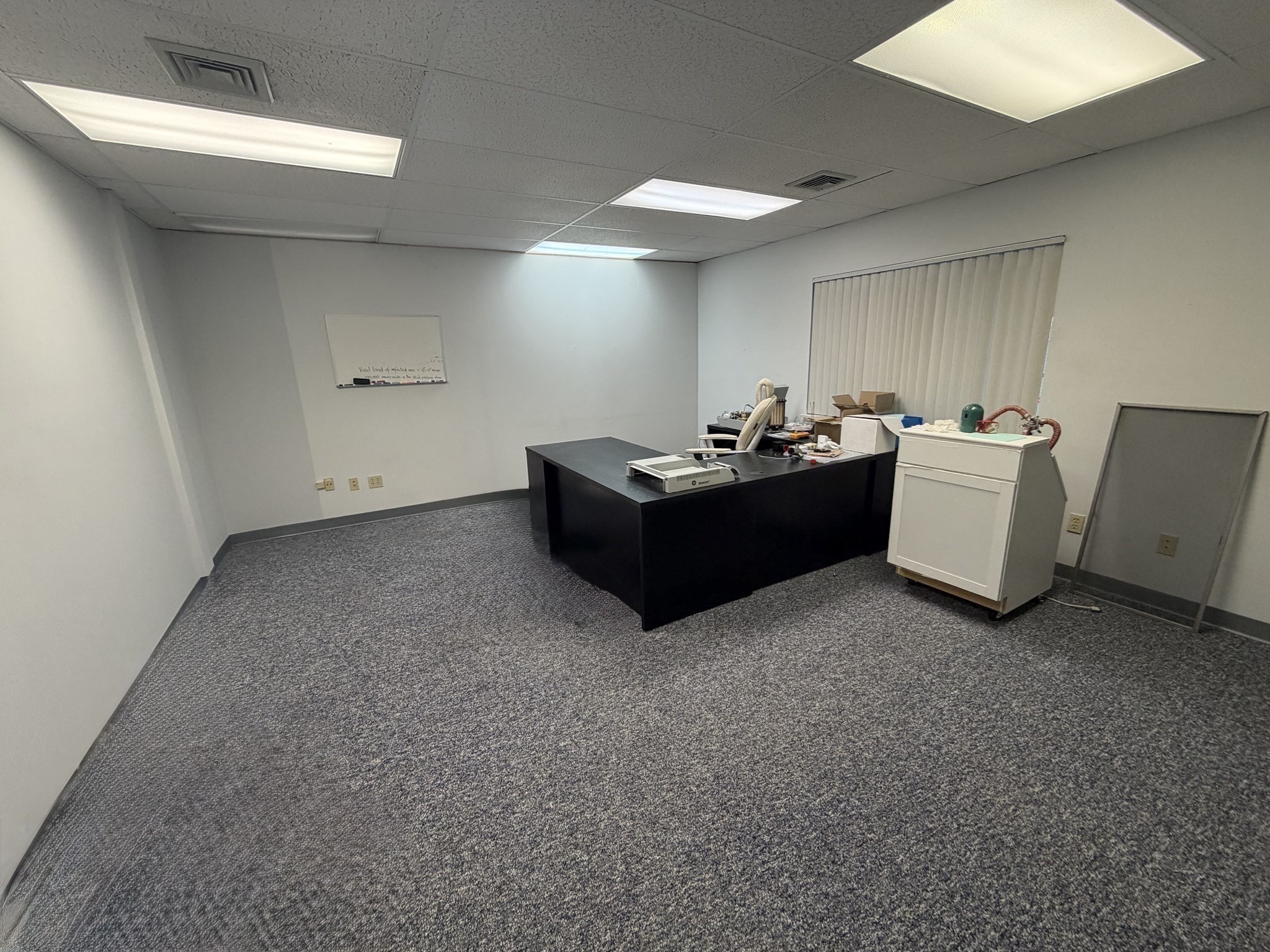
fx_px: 514
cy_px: 476
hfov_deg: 102.1
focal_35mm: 14
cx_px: 635
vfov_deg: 85.7
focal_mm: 2.22
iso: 200
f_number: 2.2
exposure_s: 1/120
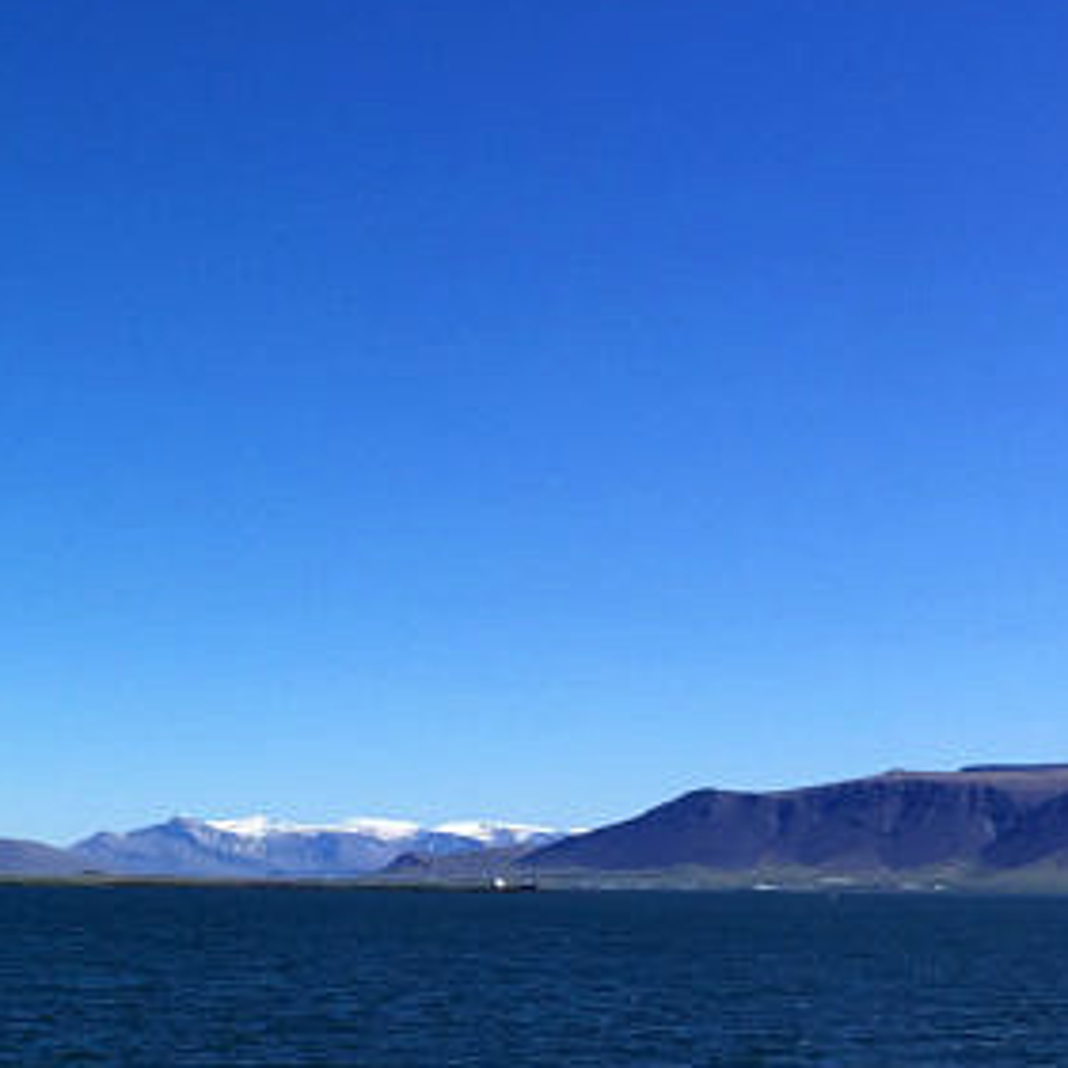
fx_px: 2443
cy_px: 437
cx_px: -281
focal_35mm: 70
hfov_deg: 22.3
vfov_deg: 24.6
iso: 32
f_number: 2.2
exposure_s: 1/2475
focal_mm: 4.15
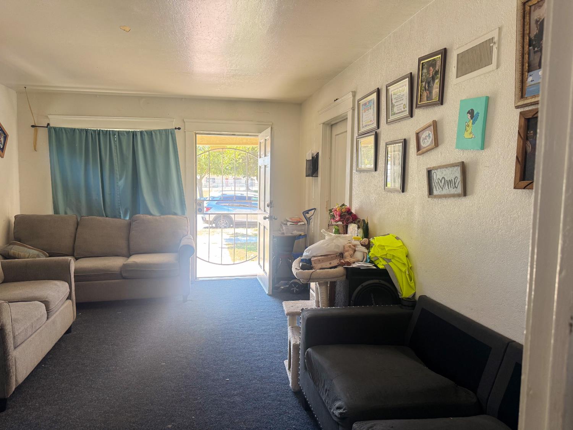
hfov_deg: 71.6
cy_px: 215
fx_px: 397
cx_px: 286
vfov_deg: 56.8
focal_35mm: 24
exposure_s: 1/121
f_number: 1.78
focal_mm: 6.76
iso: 160
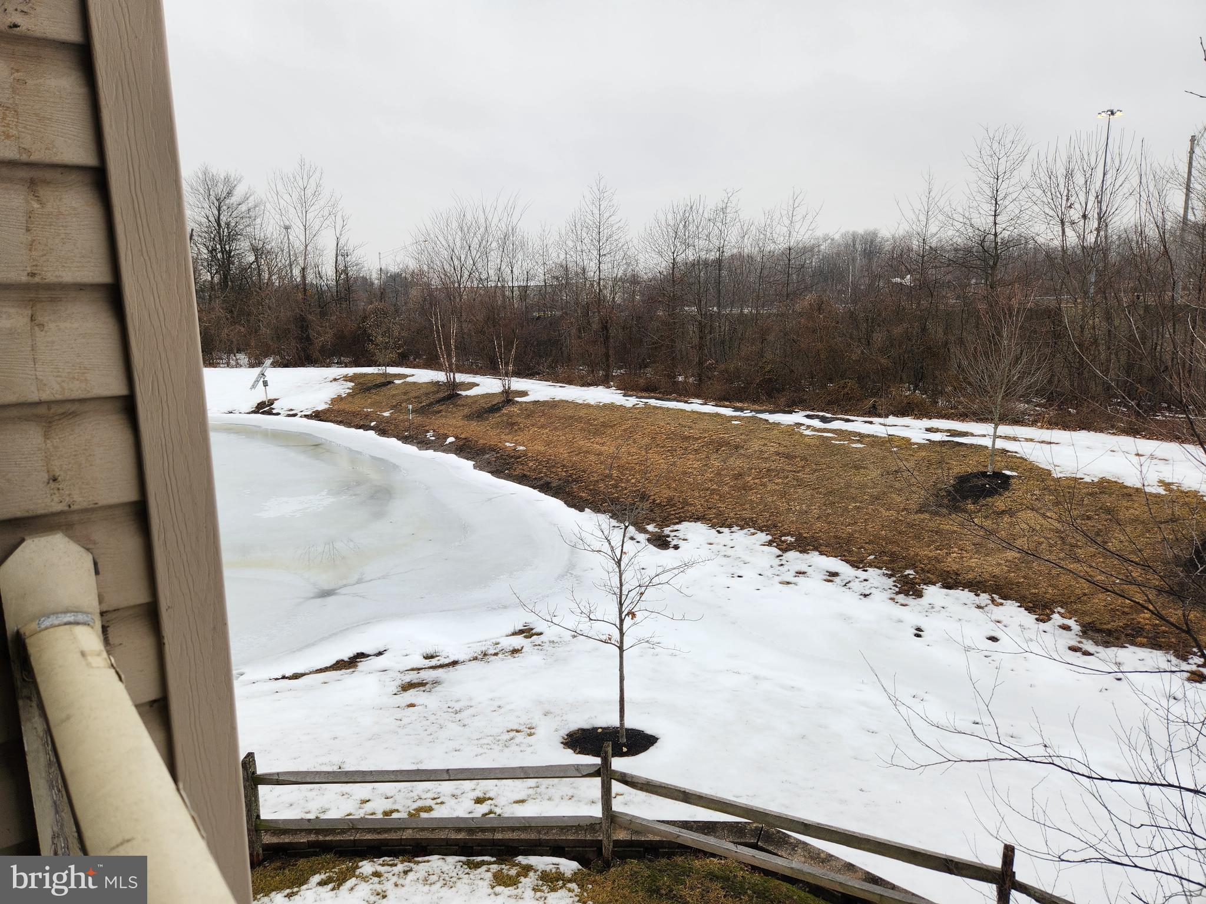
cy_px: 452
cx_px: 603
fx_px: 801
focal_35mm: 23
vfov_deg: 58.9
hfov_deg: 73.9
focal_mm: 5.4
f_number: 1.8
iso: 20
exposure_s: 1/892
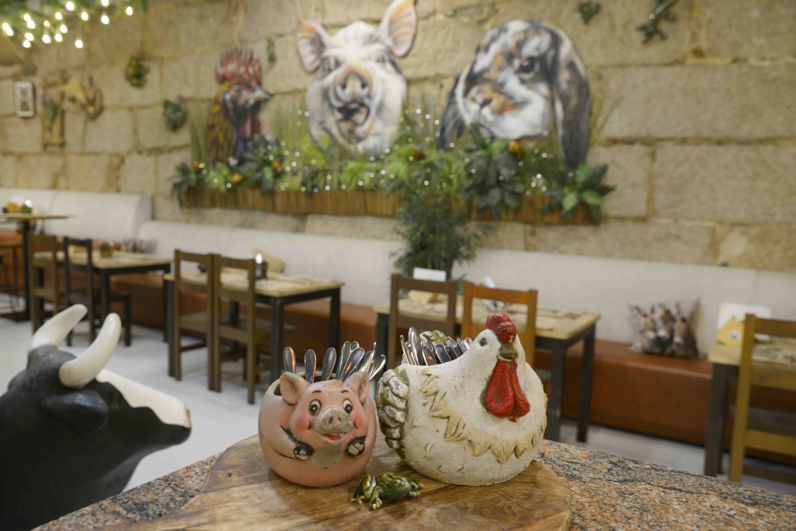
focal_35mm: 30
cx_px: 398
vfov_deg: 43.6
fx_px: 663
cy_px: 266
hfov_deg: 61.9
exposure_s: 1/80
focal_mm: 30
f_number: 5.6
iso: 800
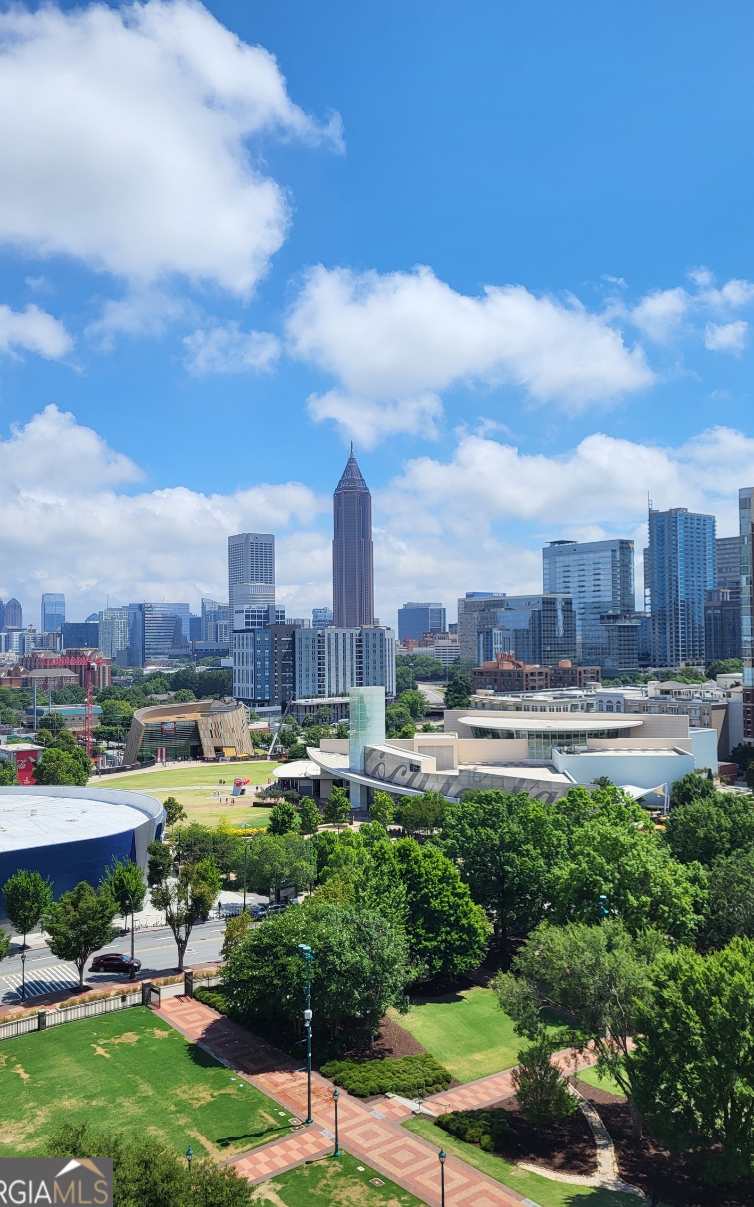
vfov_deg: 66.5
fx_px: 921
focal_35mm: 28
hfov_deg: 44.5
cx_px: 389
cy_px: 606
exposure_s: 1/3464
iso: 40
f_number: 1.8
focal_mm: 5.4
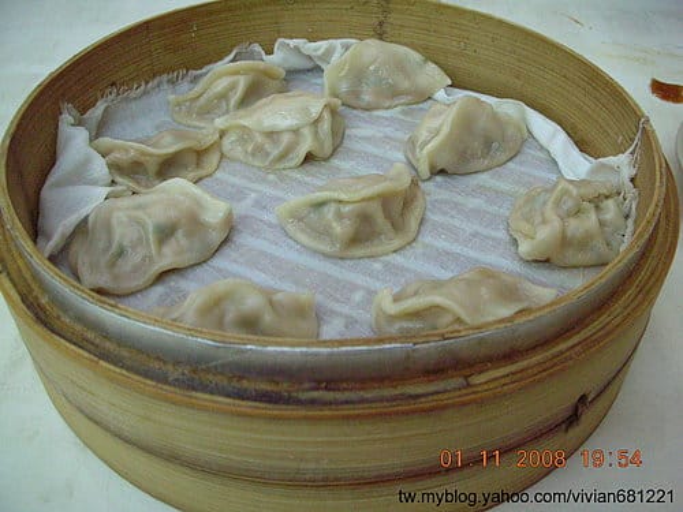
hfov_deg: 52.6
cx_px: 342
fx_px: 691
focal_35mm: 35
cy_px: 256
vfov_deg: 40.7
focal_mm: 5.8
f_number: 3
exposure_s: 1/98.7
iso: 400
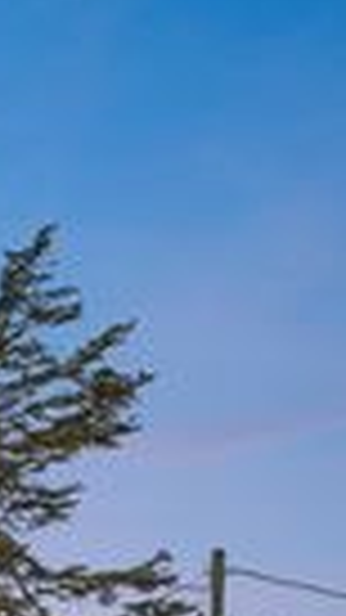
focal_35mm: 115
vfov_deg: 17.8
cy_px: 713
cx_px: -737
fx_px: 1877
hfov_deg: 8.5
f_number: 8
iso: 320
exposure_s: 1/125
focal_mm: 30
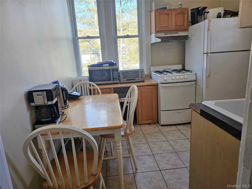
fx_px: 167
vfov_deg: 58.9
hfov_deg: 73.9
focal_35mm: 23
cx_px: 126
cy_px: 94
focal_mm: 6.3
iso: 200
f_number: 1.7
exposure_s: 1/180
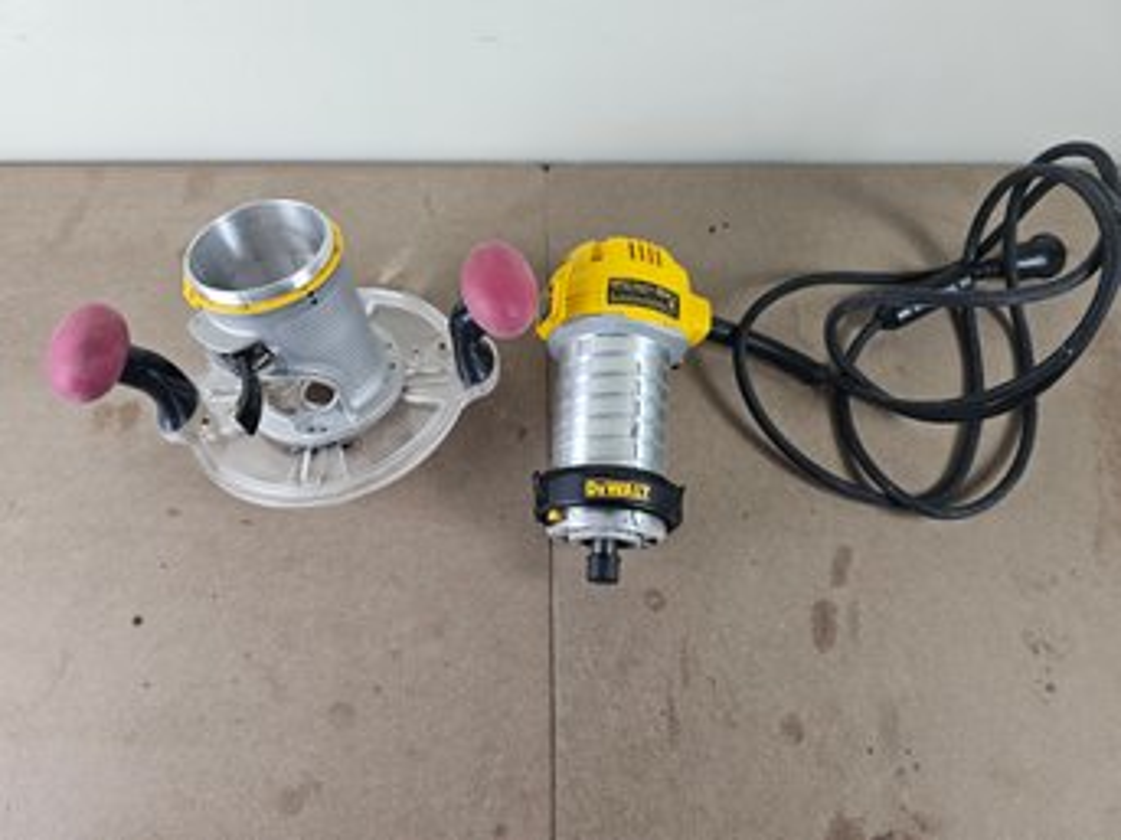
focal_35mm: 23
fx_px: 745
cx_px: 560
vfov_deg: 58.8
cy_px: 420
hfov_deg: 73.9
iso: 160
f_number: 1.7
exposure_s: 1/190
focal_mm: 6.3
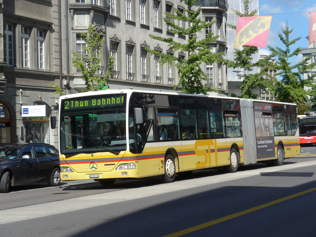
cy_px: 118
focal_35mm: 90
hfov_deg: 21.8
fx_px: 822
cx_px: 158
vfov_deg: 16.4
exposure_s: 1/500
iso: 80
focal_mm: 18
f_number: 4.6
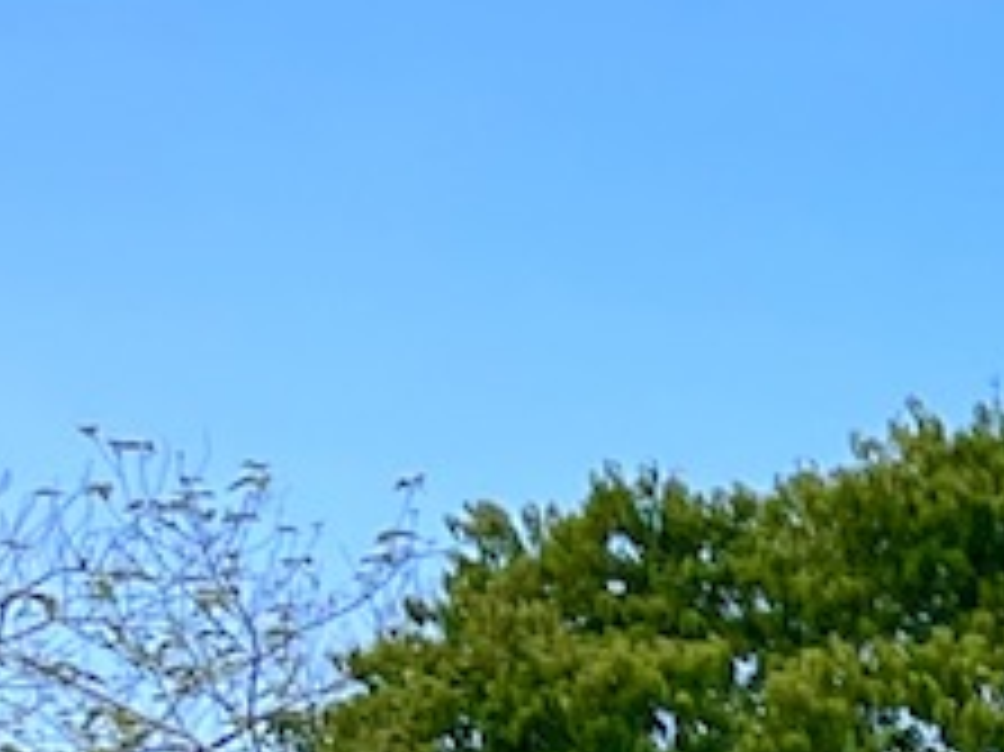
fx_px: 4870
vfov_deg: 8.1
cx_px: 2143
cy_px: 1806
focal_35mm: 168
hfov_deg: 10.6
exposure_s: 1/3831
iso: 50
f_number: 1.5
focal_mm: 5.7
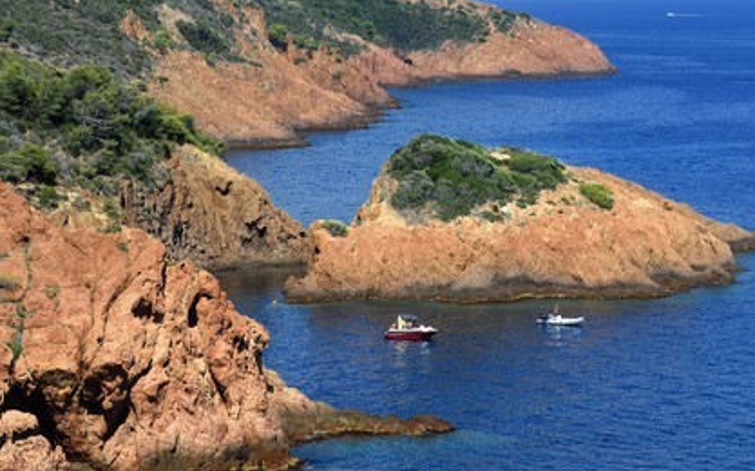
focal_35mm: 149
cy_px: 250
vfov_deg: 8.8
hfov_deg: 14.0
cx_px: 378
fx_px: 3064
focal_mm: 145
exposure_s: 1/250
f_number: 11
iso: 200
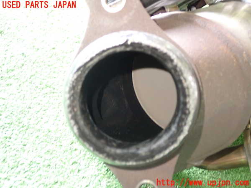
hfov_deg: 45.8
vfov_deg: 35.1
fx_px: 297
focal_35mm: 41
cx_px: 126
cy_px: 94
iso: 800
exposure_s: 1/25
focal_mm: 7.31
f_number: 2.8
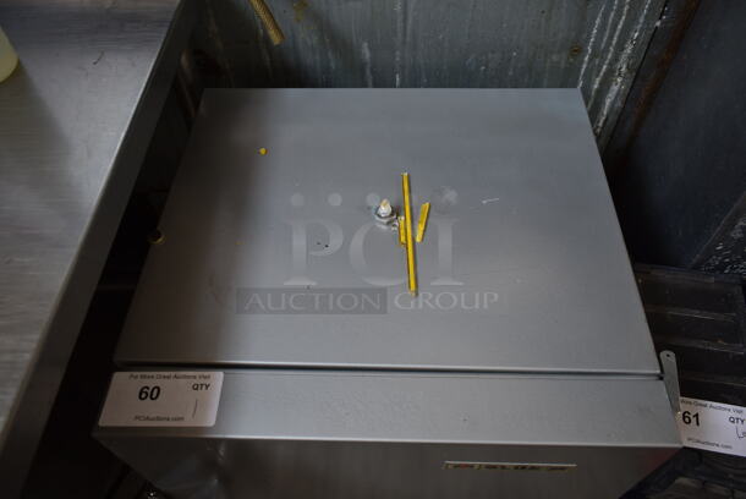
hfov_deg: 67.3
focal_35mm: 27
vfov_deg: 48.0
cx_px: 373
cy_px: 250
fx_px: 560
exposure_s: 1/30
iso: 160
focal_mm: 18
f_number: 3.5
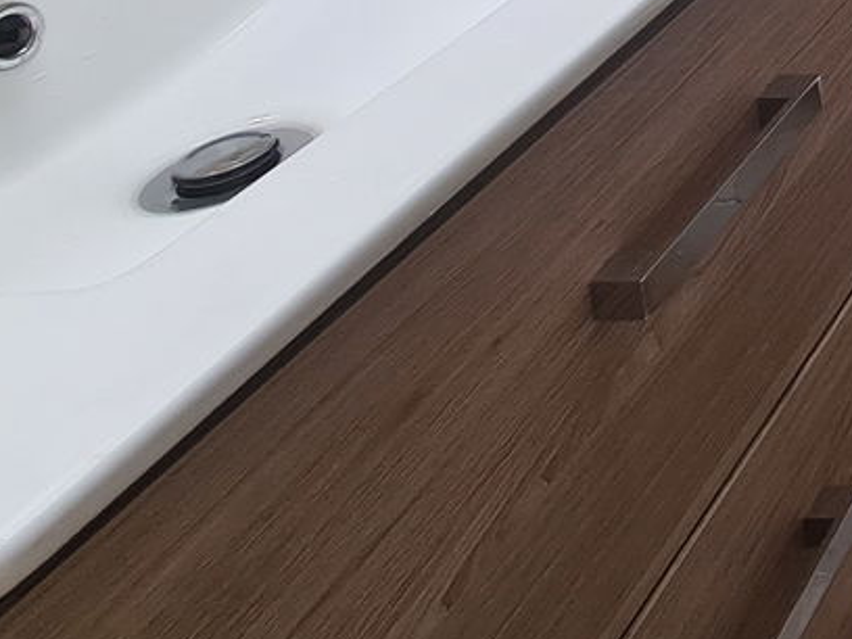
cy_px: -551
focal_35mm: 51
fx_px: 1255
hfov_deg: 21.9
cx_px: 1549
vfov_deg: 19.8
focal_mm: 2.2
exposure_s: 1/100
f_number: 2.2
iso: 64
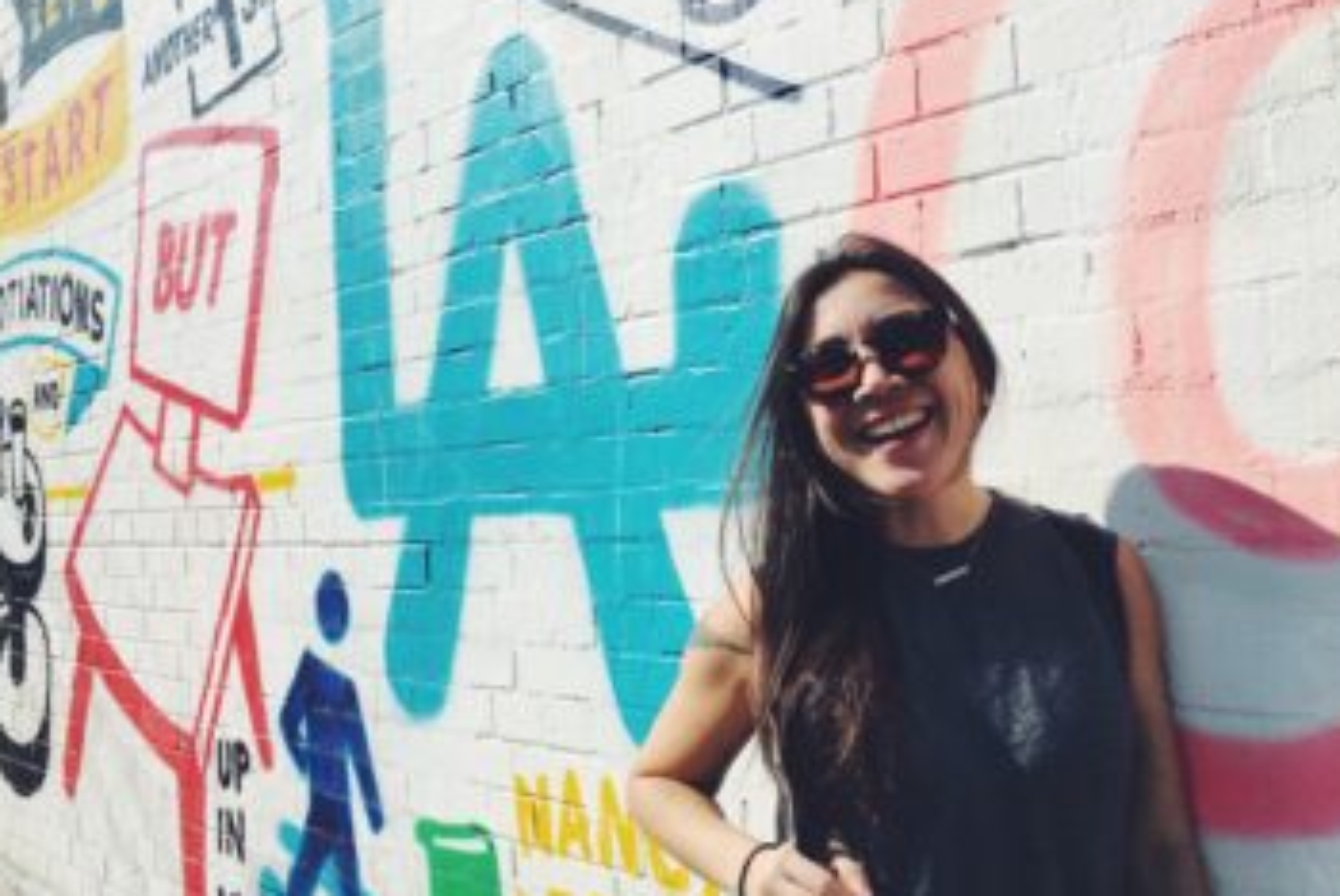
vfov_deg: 42.4
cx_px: 674
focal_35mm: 31
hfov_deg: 60.2
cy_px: 463
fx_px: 1155
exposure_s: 1/3205
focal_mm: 4.15
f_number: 2.2
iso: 25
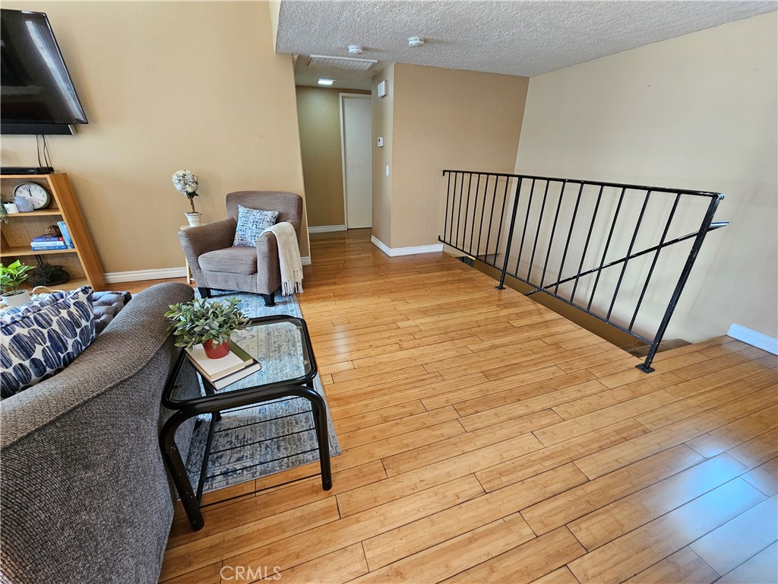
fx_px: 292
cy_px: 292
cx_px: 389
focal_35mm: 13
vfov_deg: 89.9
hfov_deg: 106.2
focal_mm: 2.2
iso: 320
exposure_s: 1/60
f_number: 2.2
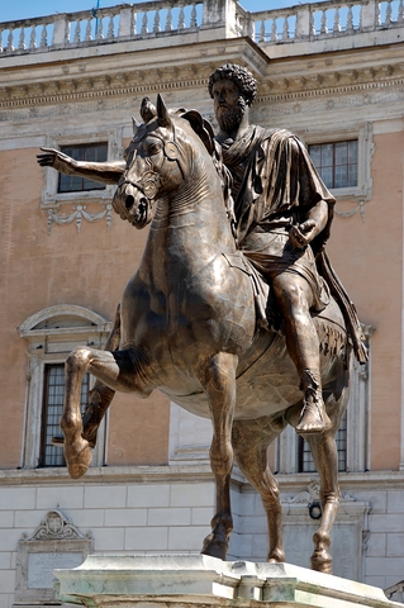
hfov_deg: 13.0
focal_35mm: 105
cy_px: 304
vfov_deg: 19.5
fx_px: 1771
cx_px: 202
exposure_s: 1/500
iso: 200
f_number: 5.6
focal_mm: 70
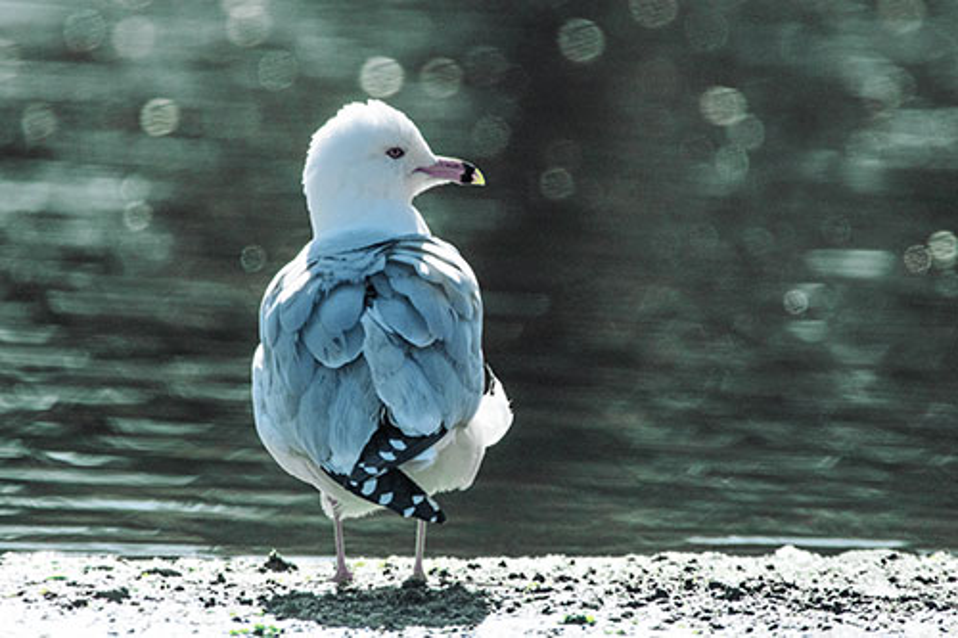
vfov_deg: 1.1
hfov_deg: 1.7
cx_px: 479
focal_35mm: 1200
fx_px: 31921
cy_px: 319
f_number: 13
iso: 1250
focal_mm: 1200
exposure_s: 1/2500
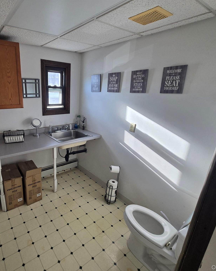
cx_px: 67
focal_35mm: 17
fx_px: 136
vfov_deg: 89.6
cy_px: 136
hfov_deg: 73.9
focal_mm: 2.2
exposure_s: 1/120
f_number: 2.2
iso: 80
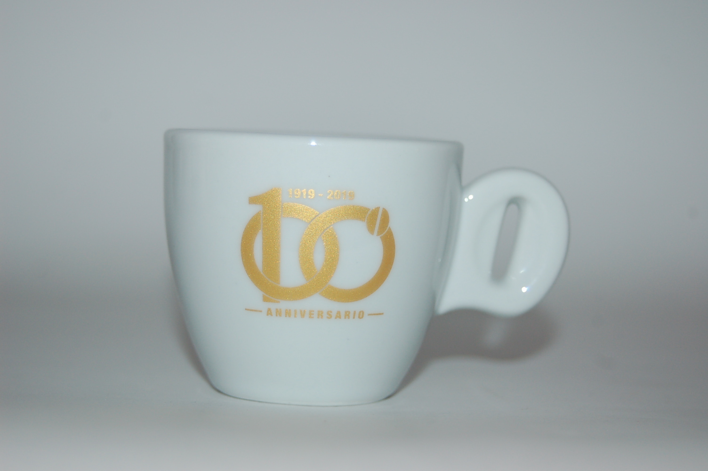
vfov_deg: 15.2
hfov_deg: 22.6
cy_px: 236
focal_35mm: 90
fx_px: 1768
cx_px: 354
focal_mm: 60
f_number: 5
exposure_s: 1/60
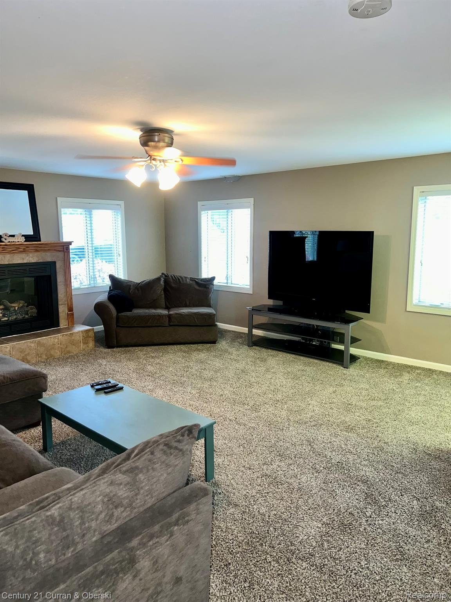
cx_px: 226
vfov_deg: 67.3
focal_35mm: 26
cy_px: 301
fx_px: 452
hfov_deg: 53.1
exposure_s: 1/15
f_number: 1.5
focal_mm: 5.7
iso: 100
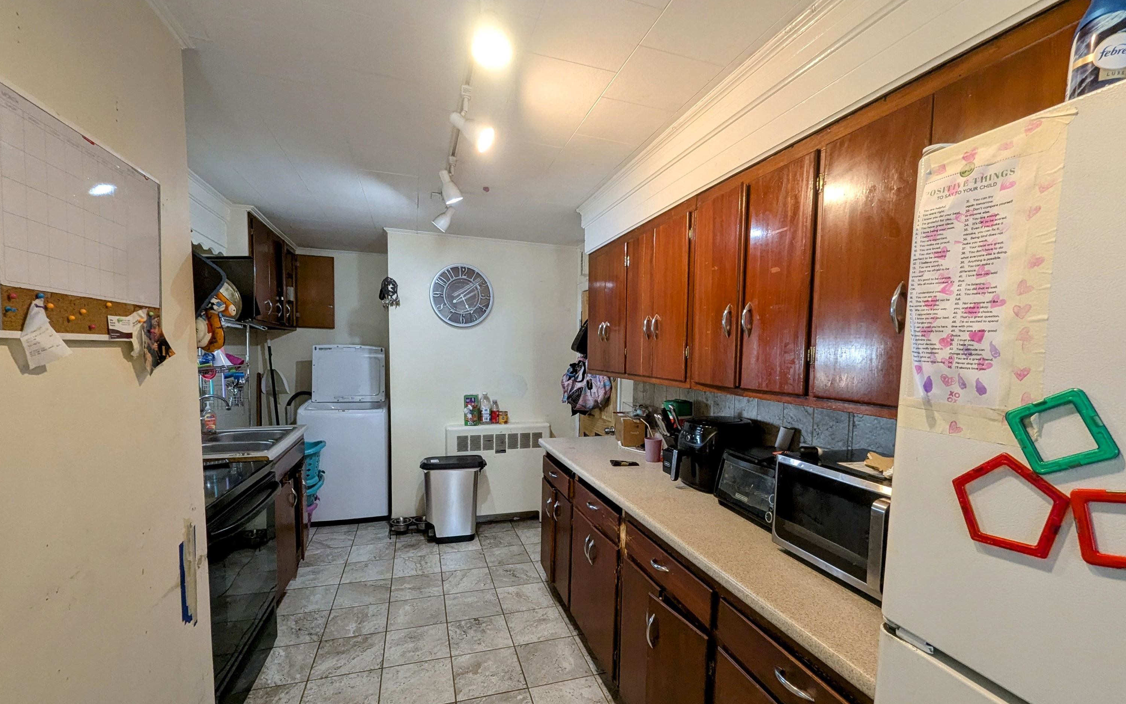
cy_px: 378
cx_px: 563
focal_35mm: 14
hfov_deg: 105.3
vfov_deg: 78.5
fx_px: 430
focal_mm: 1.95
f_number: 2.2
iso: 216
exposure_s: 1/40
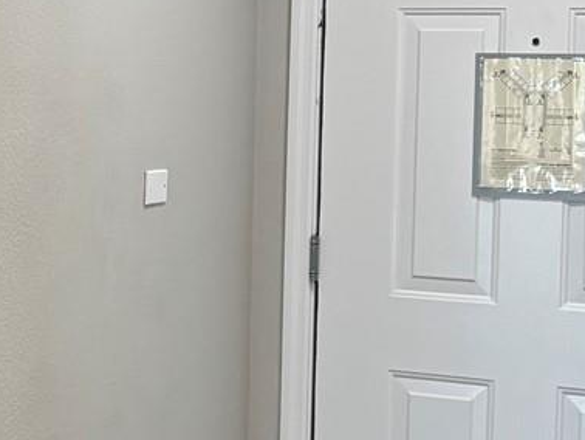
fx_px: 1860
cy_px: 118
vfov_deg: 13.4
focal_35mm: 110
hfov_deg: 16.6
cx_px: -243
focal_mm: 5.96
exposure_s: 1/60
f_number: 1.6
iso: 125
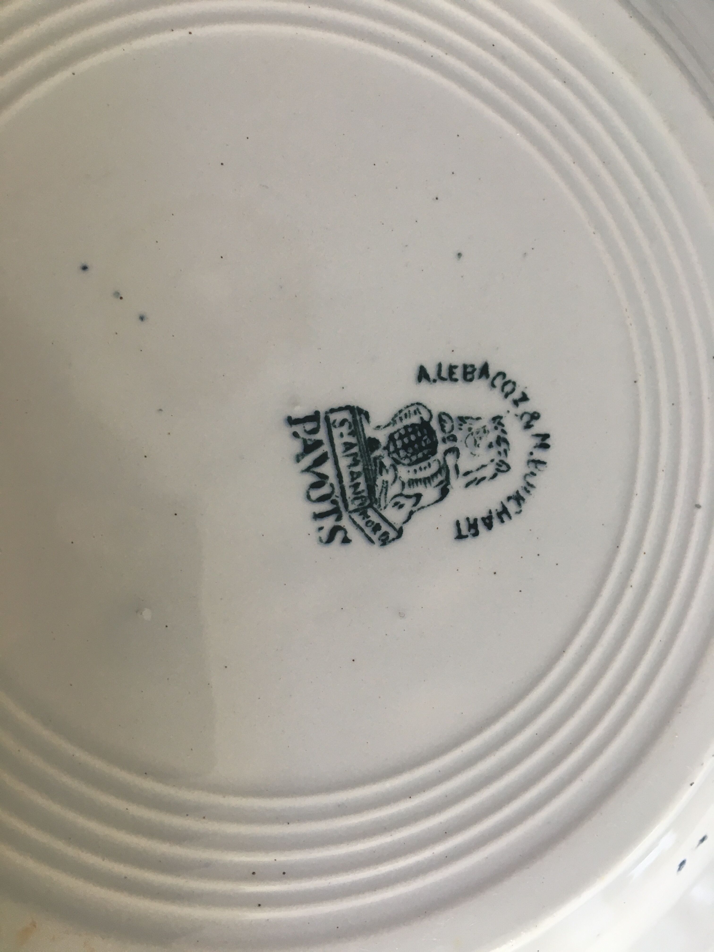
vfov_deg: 61.7
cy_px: 476
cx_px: 357
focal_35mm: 29
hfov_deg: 48.2
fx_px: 798
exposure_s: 1/33
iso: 80
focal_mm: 4.15
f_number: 2.2
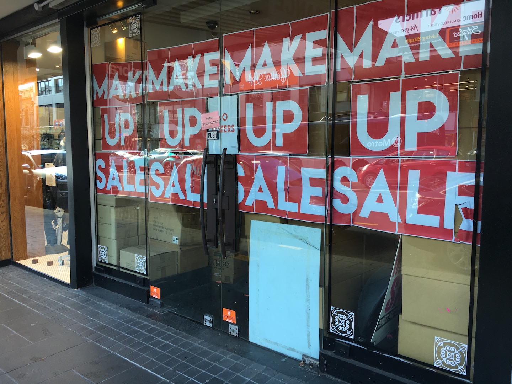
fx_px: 429
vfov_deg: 48.2
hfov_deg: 61.7
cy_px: 192
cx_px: 256
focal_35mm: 29
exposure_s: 1/50
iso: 25
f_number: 2.2
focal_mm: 4.15
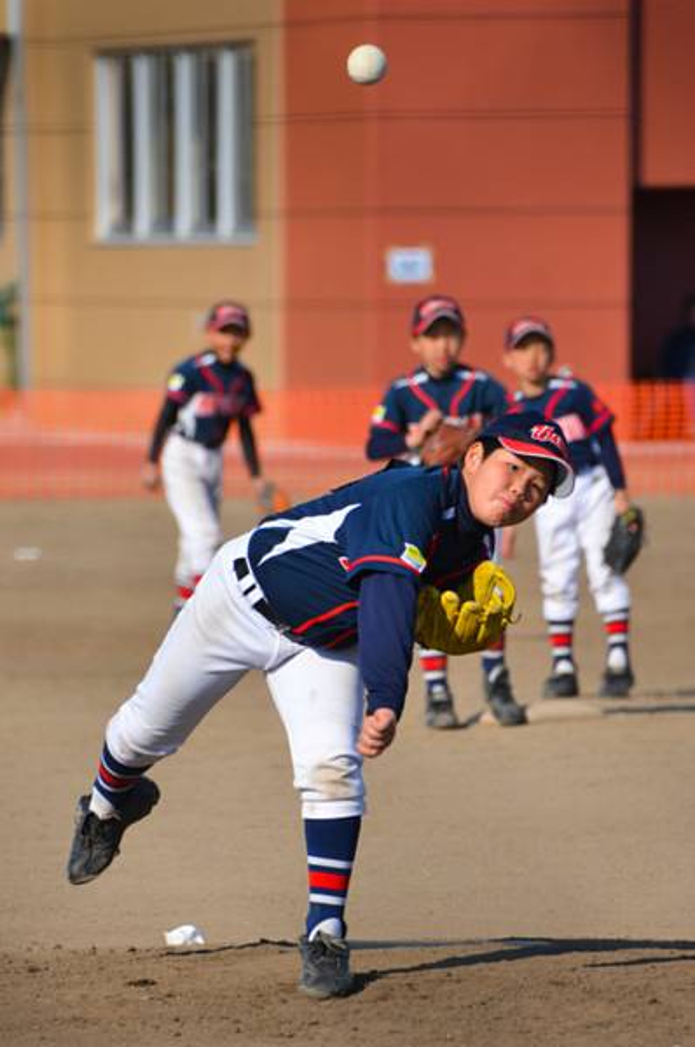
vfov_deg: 4.6
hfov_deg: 3.0
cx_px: 348
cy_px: 524
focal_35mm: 450
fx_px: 13076
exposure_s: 1/1600
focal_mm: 300
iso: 400
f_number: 6.3
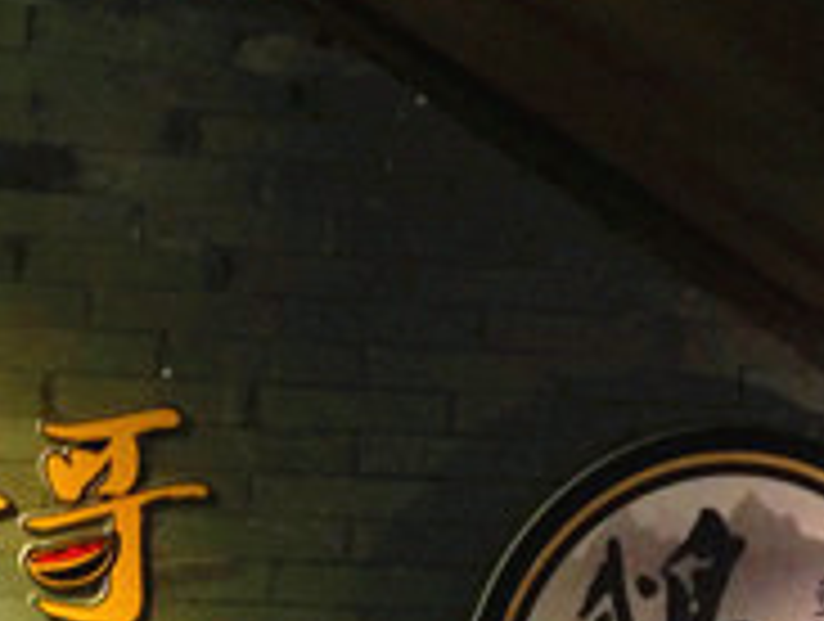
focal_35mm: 108
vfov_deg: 13.7
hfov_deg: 17.9
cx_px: 86
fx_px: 2576
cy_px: 477
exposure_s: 1/20
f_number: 2.4
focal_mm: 4.12
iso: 320
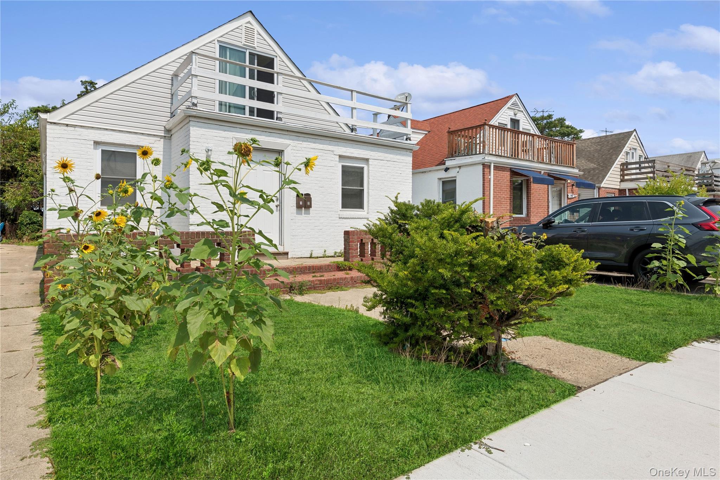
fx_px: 400
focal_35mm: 20
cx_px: 360
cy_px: 240
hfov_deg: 84.0
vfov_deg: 61.9
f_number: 11
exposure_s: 1/320
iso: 100
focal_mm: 20
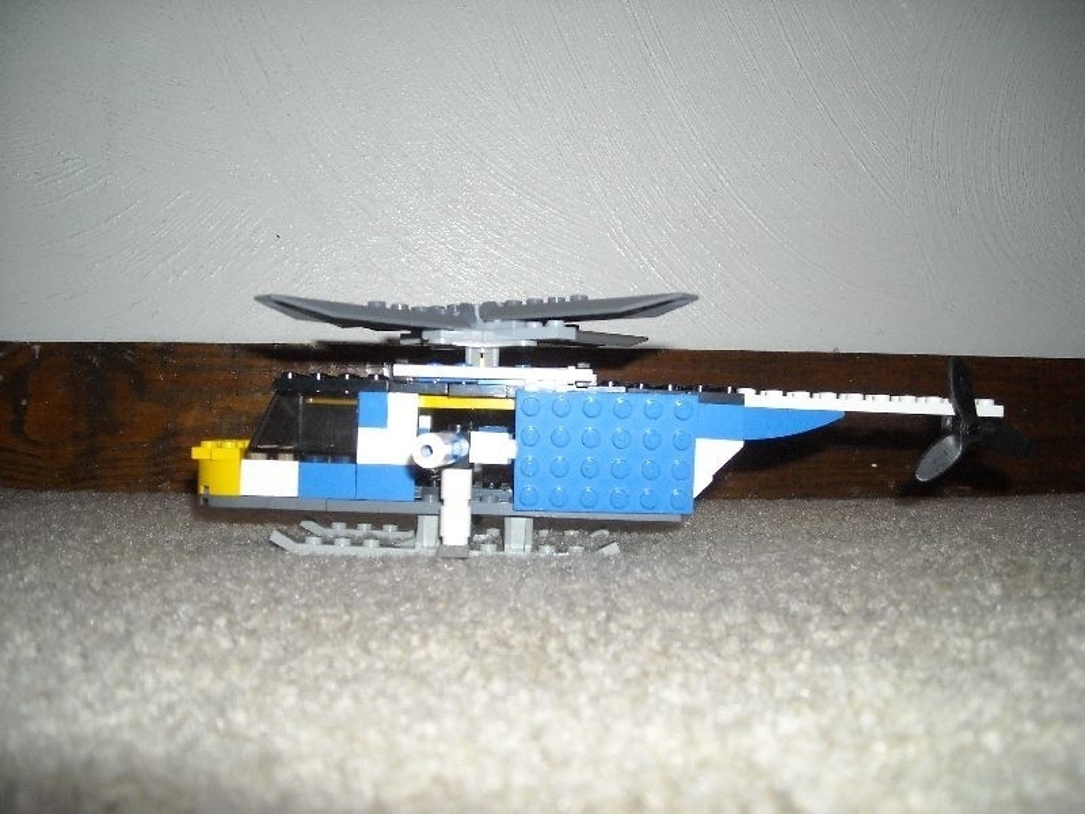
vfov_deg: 40.7
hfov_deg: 52.6
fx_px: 1097
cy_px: 407
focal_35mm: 35
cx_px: 542
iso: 200
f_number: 2.8
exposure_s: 1/60
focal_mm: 5.7
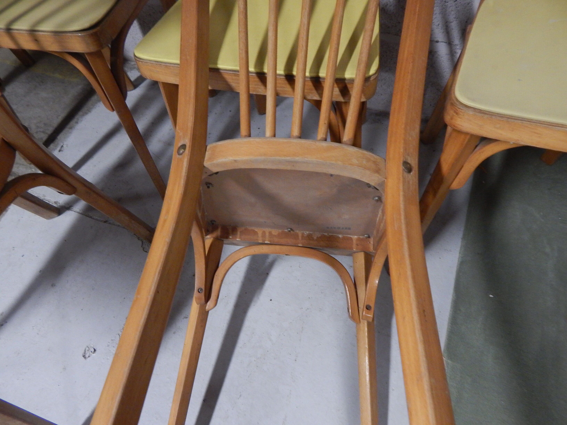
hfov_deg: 76.4
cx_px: 284
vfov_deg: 61.1
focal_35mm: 22
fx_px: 360
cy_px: 212
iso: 400
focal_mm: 4
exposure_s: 1/15
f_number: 3
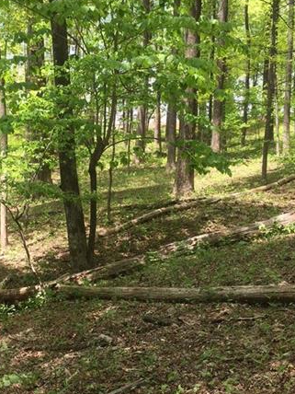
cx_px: 108
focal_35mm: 52
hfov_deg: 27.9
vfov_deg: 36.6
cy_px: 251
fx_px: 591
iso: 32
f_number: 2.2
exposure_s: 1/321
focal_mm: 4.15
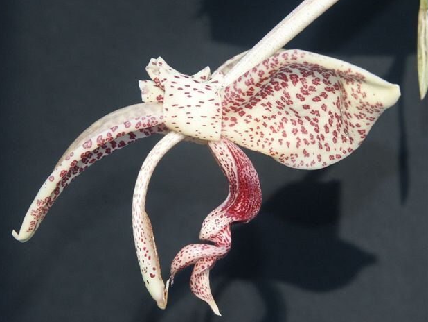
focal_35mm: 147
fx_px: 1818
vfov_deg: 10.1
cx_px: 207
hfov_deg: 13.4
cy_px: 160
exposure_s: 1/125
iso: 200
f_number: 5.6
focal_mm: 35.87
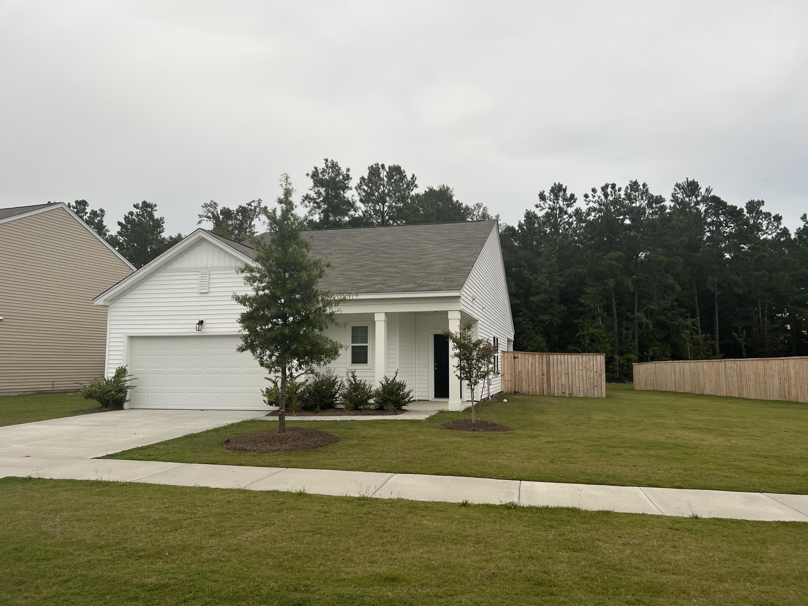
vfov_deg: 53.1
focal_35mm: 26
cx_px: 404
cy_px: 303
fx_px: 607
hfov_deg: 67.3
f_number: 1.5
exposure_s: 1/364
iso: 50
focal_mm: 5.7
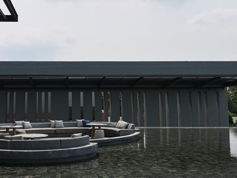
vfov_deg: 30.2
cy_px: 74
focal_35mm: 48
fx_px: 329
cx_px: 66
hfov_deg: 38.8
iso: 50
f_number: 1.8
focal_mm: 3.95
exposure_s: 1/4202
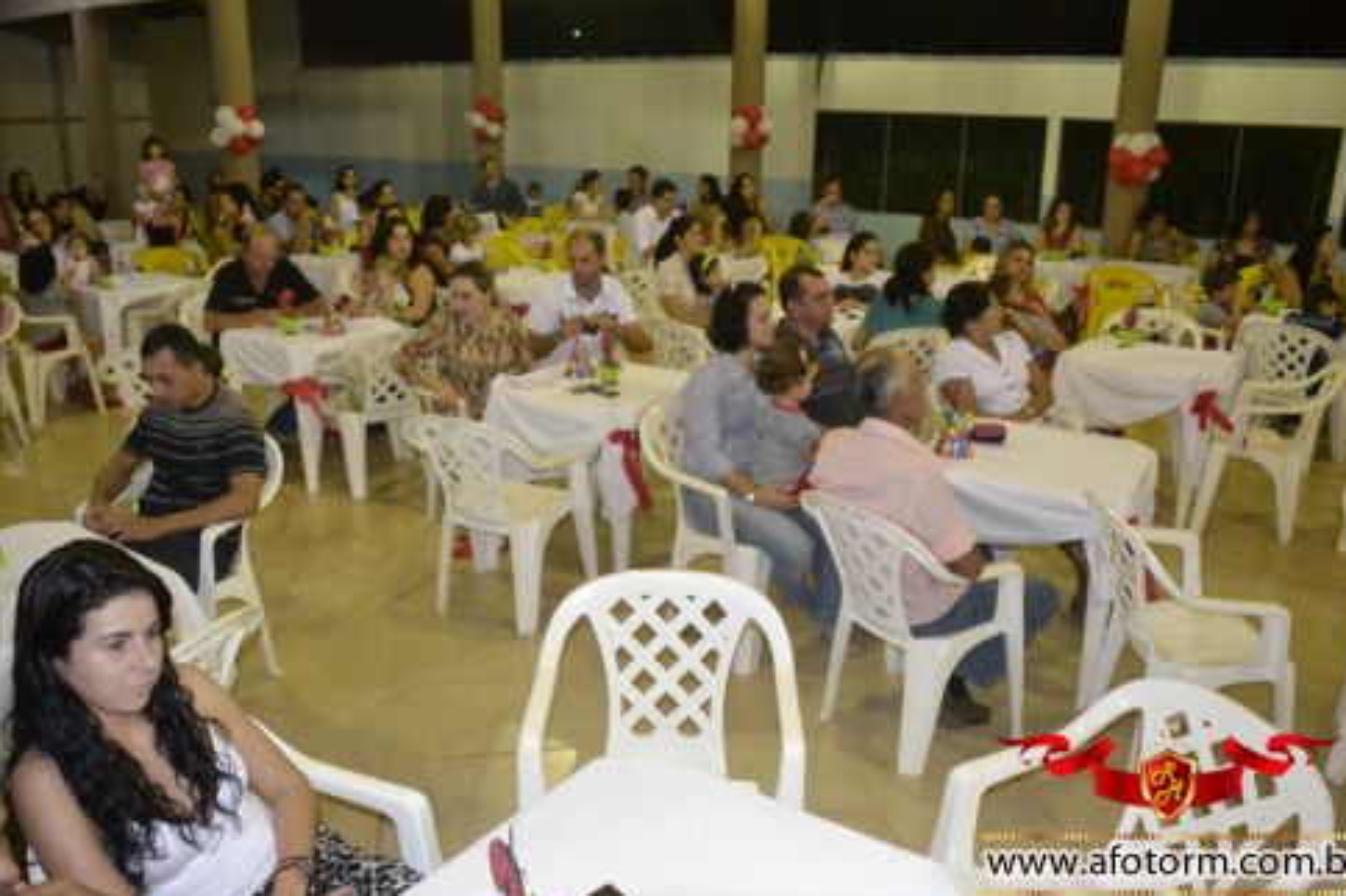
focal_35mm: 31
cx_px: 692
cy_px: 458
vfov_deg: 42.3
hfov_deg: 60.3
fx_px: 1158
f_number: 3.5
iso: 3200
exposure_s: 1/60
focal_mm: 20
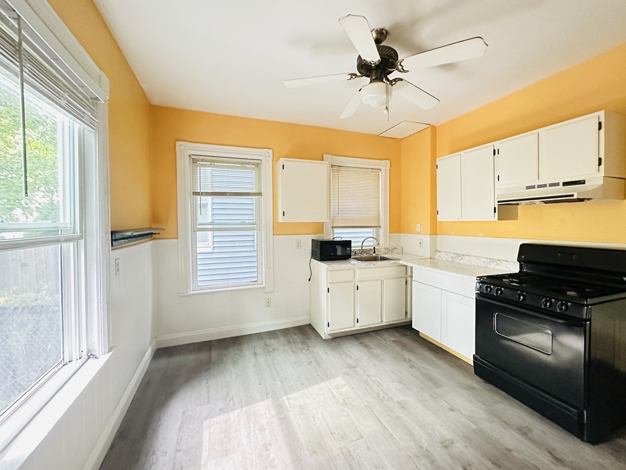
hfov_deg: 98.1
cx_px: 323
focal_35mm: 15
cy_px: 228
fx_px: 271
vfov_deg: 81.7
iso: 1250
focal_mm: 2.22
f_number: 2.2
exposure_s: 1/60
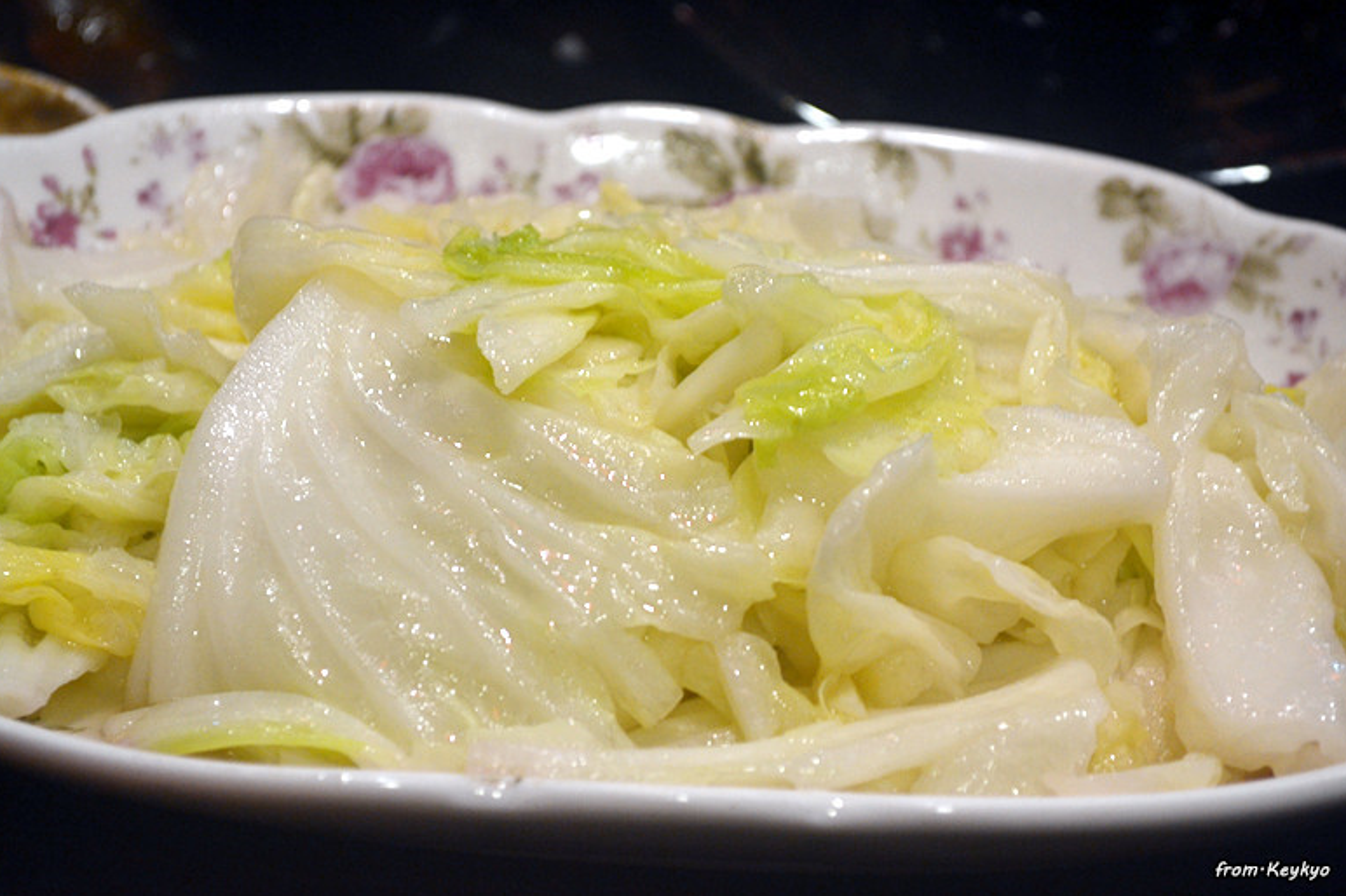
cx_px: 659
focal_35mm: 86
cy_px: 437
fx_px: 3196
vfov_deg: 16.0
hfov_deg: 23.8
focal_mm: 55
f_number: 5.6
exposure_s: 1/15
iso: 500
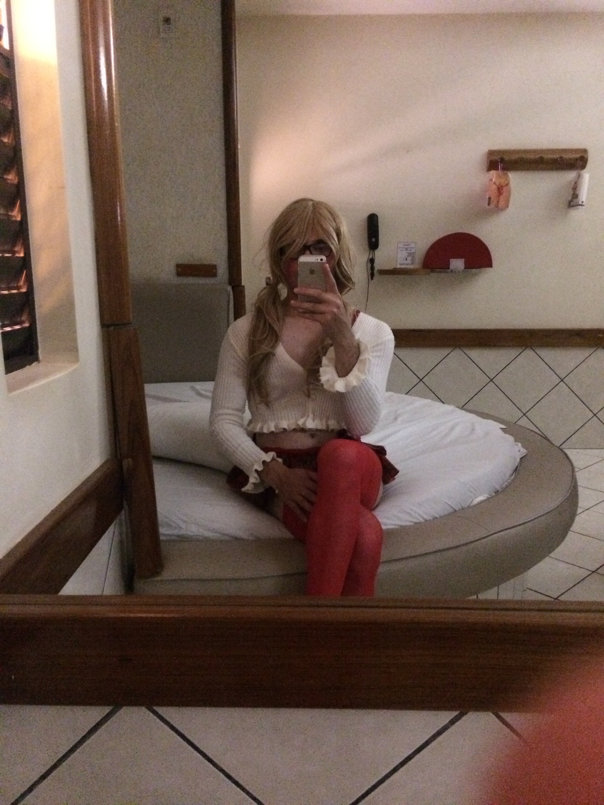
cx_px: 302
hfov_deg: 48.2
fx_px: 675
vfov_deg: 61.7
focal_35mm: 29
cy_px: 402
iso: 800
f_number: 2.2
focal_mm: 4.15
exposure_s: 1/15
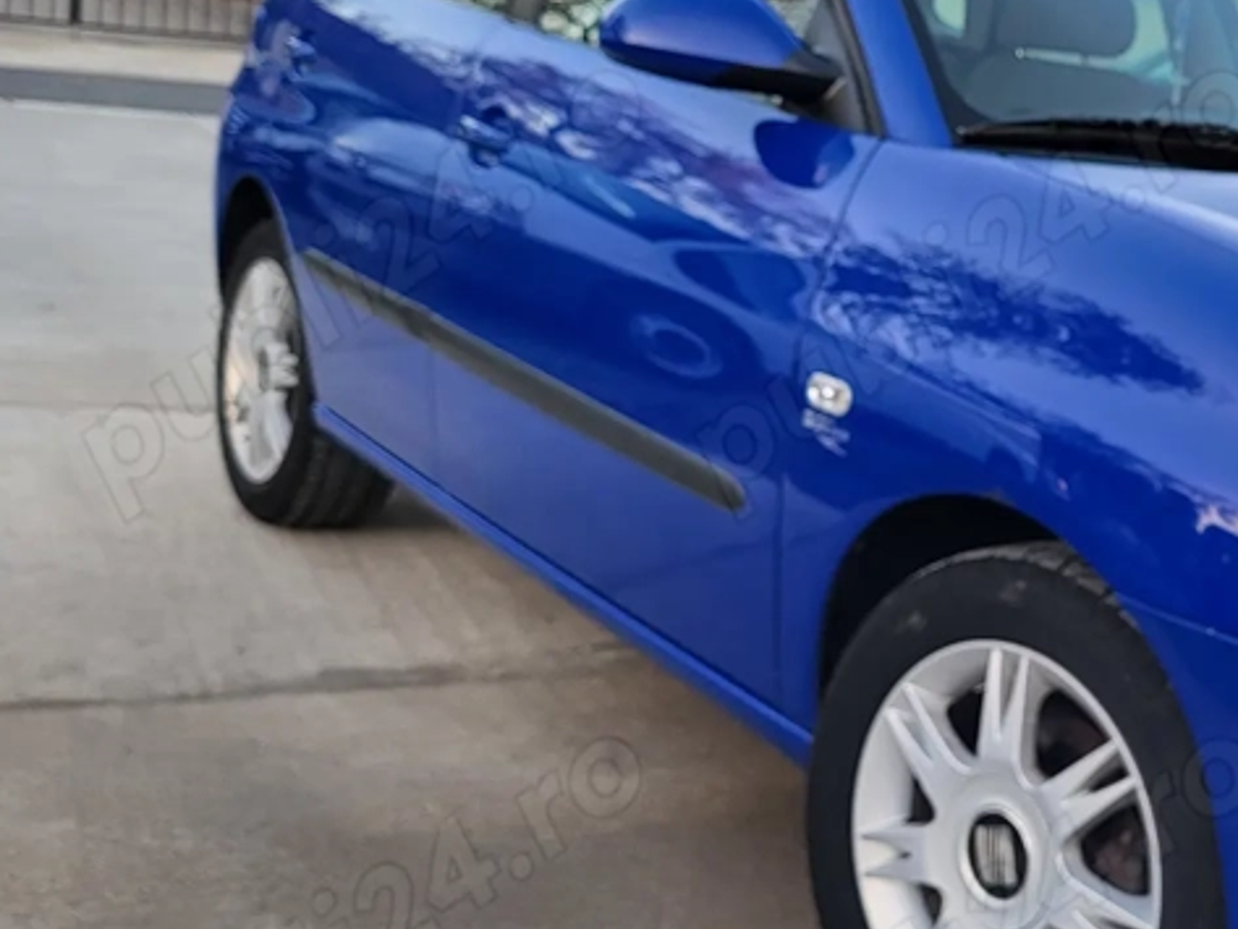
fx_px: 1968
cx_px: 1277
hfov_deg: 31.8
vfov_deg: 26.4
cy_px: 324
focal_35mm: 55
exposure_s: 1/100
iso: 50
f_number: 1.8
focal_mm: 5.4
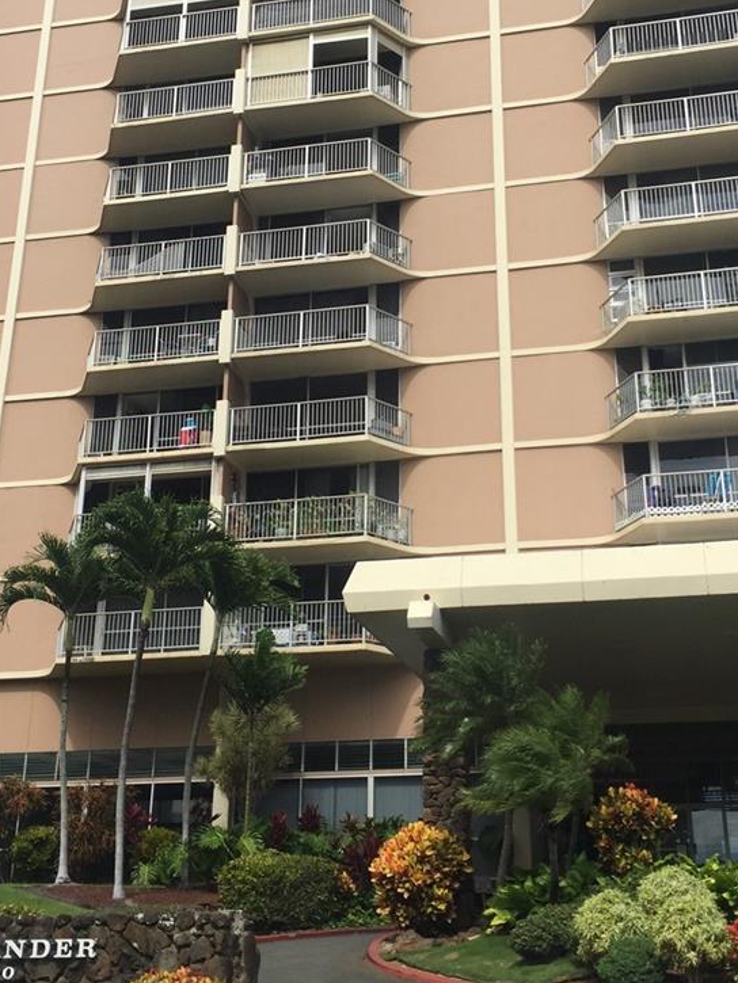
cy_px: 355
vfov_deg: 39.3
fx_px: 1364
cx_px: 399
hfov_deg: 30.3
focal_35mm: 48
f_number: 2.2
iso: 32
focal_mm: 4.15
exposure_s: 1/1980
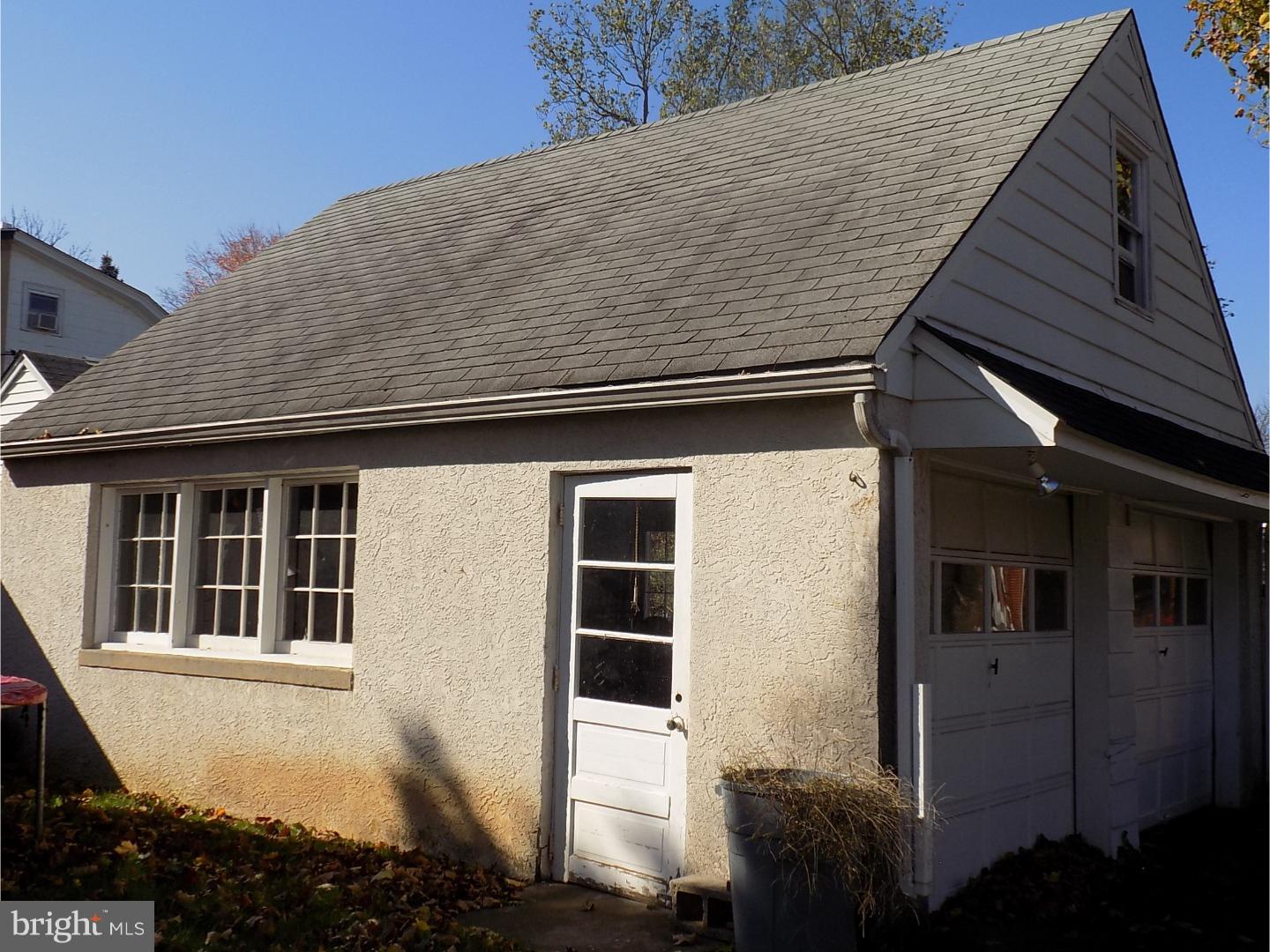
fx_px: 1247
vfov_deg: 41.8
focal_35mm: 34
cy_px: 476
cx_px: 635
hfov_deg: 54.0
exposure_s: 1/1000
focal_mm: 6.1
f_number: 3.4
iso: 80
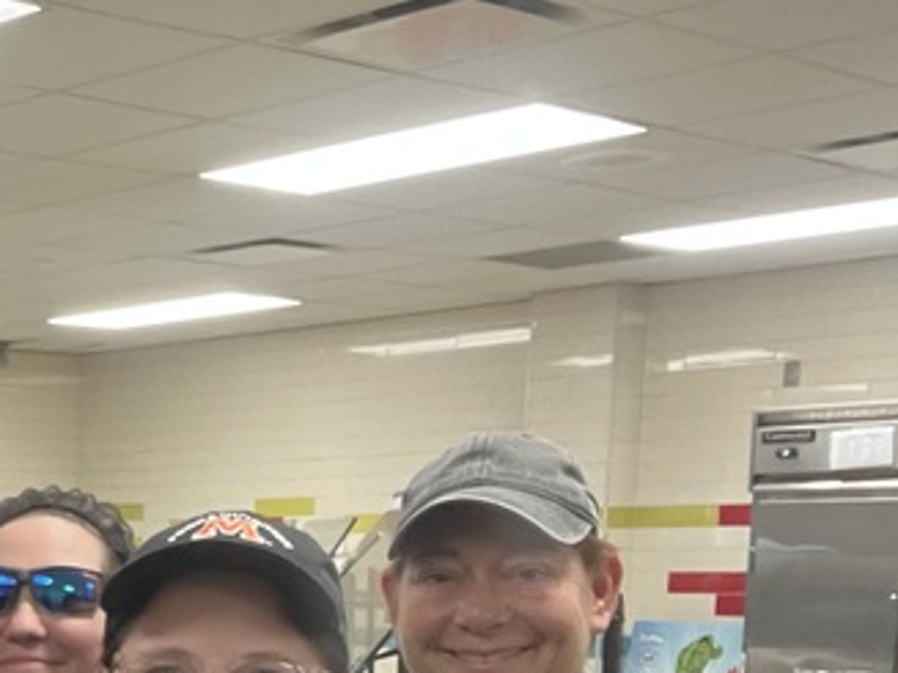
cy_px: 780
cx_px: -308
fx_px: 1867
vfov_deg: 19.4
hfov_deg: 23.5
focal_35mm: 72
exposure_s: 1/59
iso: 320
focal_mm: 2.71
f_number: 2.2
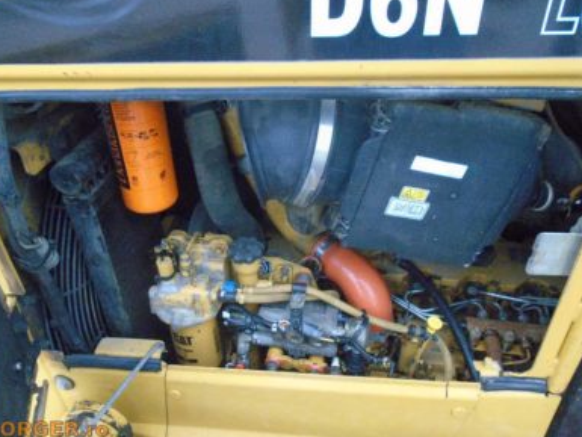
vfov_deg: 51.4
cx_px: 281
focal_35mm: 27
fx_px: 454
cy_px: 216
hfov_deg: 65.3
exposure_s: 1/200
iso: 800
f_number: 3.2
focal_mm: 4.6
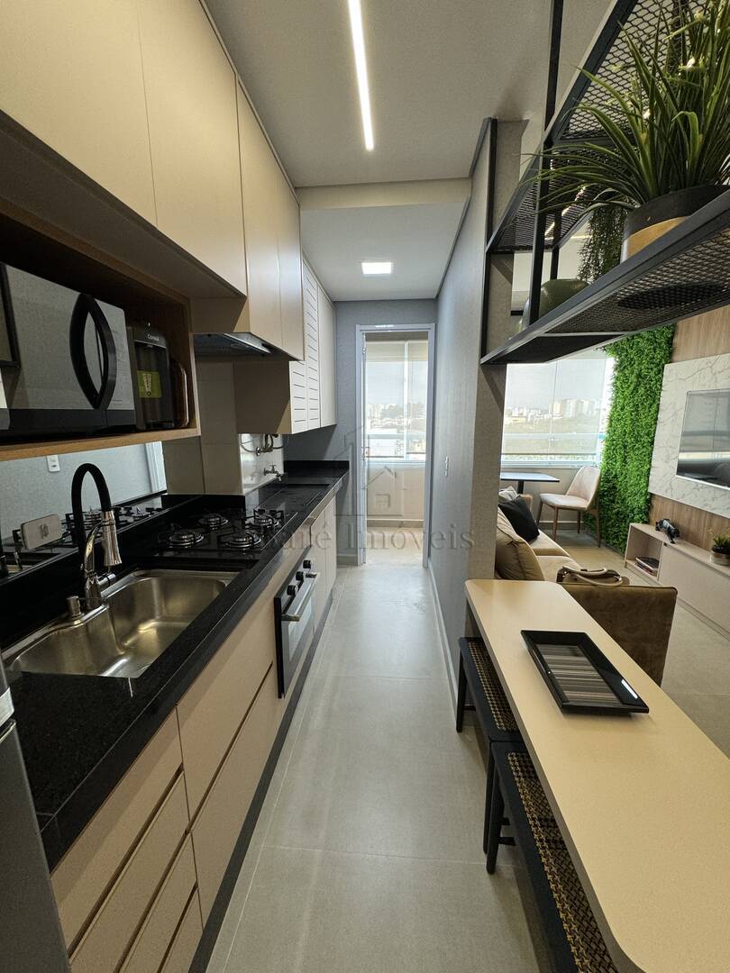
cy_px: 486
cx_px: 365
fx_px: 394
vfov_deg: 102.1
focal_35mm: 14
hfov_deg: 85.7
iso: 125
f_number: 2.2
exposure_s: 1/120
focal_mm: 2.22
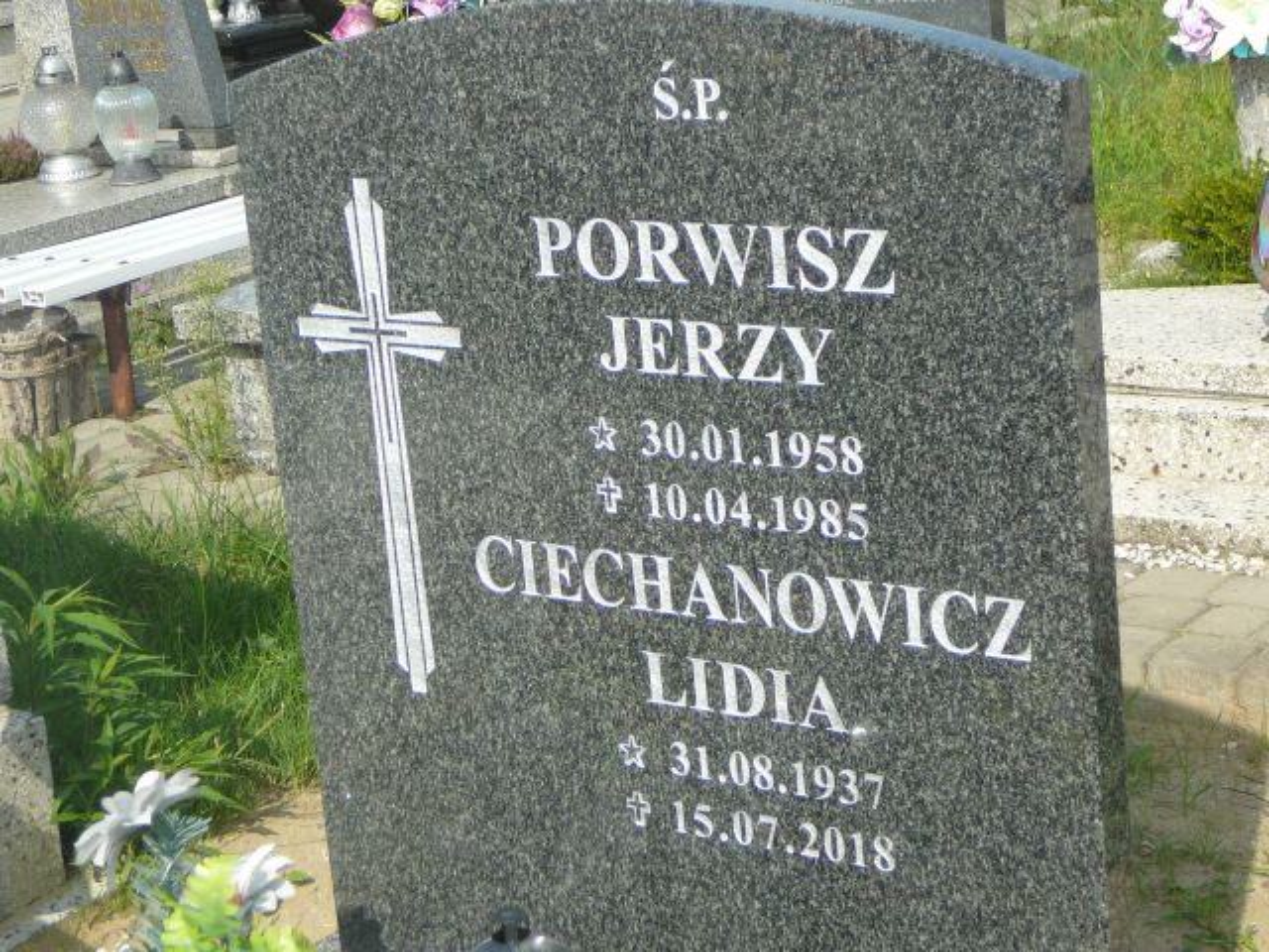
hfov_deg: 25.3
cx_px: 634
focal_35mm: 77
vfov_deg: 19.1
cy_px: 476
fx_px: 2823
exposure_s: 1/640
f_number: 3.7
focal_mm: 11.5
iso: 80
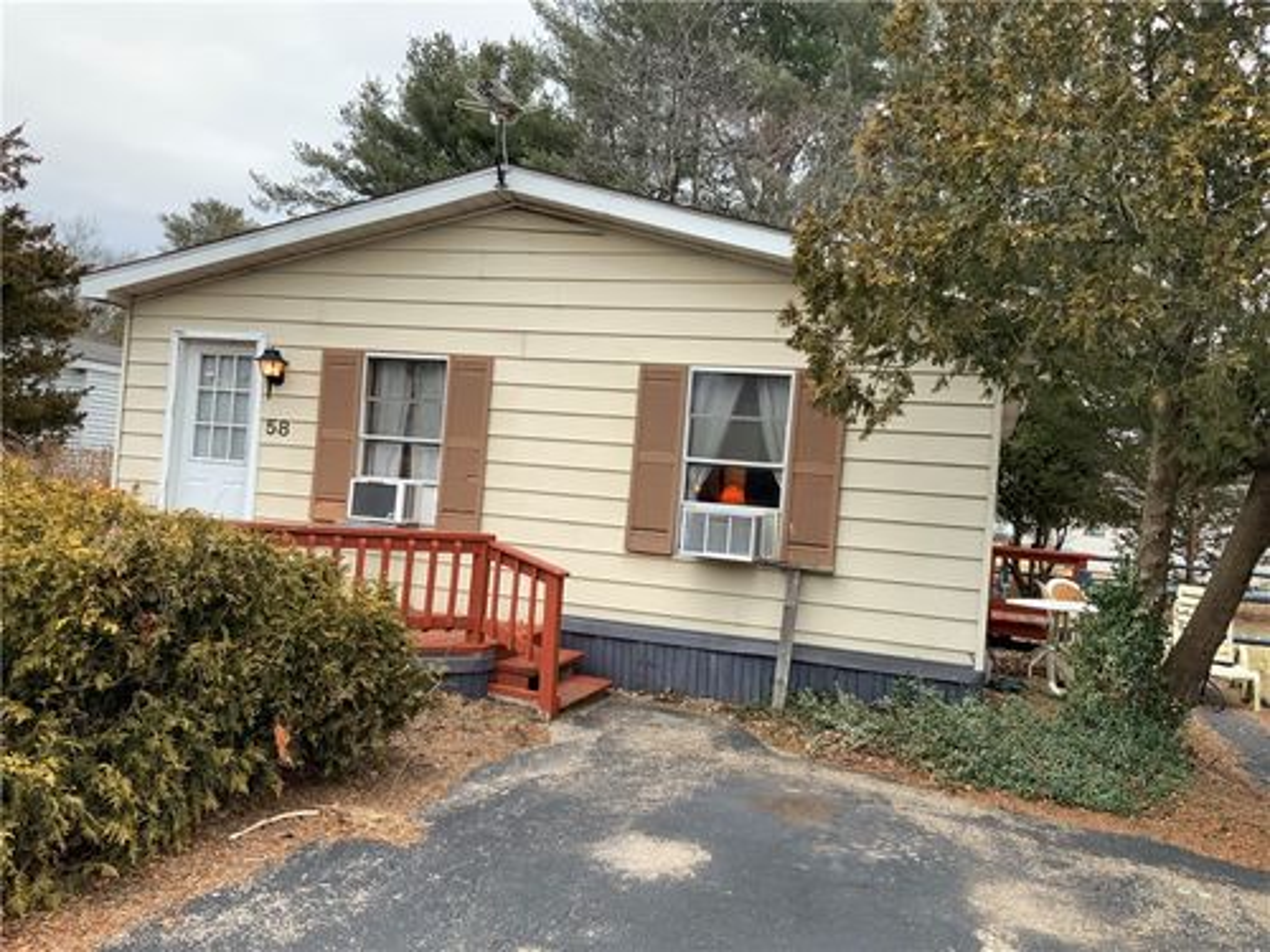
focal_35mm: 29
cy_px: 476
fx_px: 1064
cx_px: 635
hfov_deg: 61.7
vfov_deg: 48.2
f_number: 1.8
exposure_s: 1/137
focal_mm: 3
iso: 16
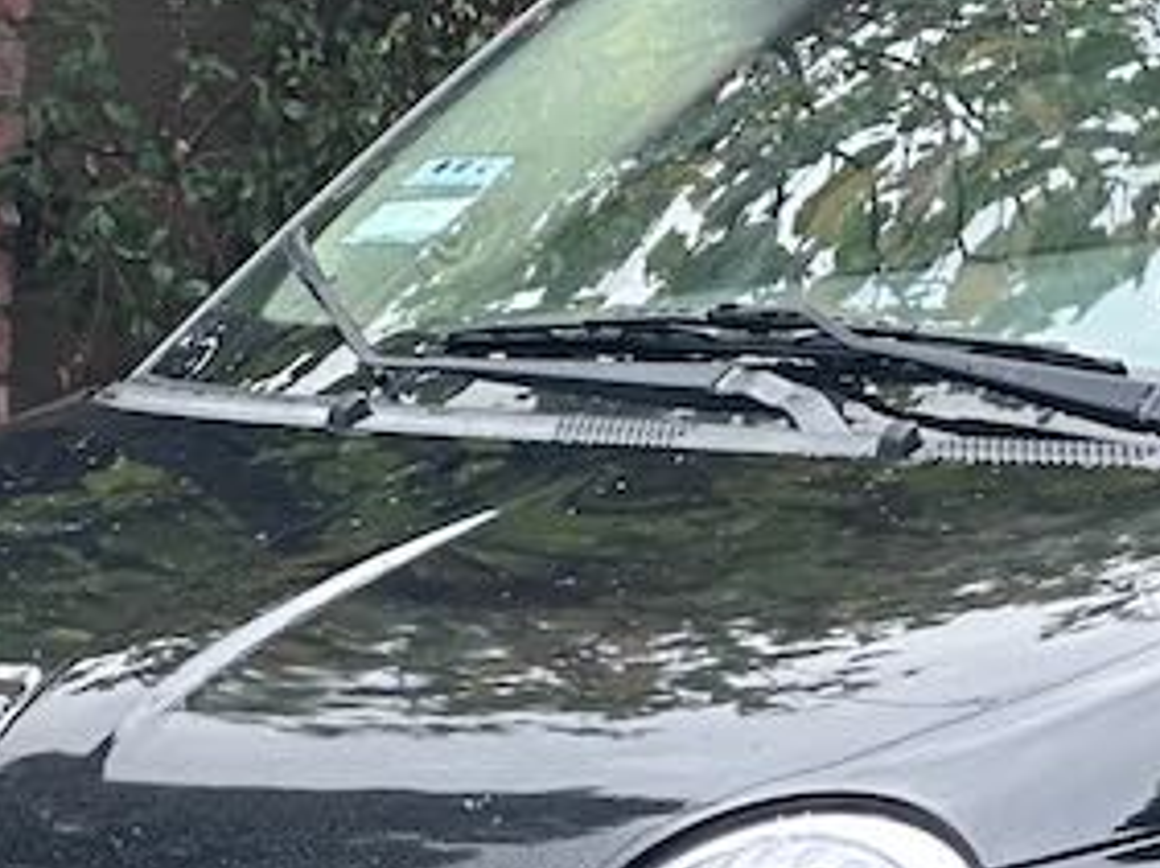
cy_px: 629
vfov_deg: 4.2
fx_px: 11719
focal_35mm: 350
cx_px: 1633
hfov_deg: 5.6
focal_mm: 9
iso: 32
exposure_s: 1/104
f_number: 2.8
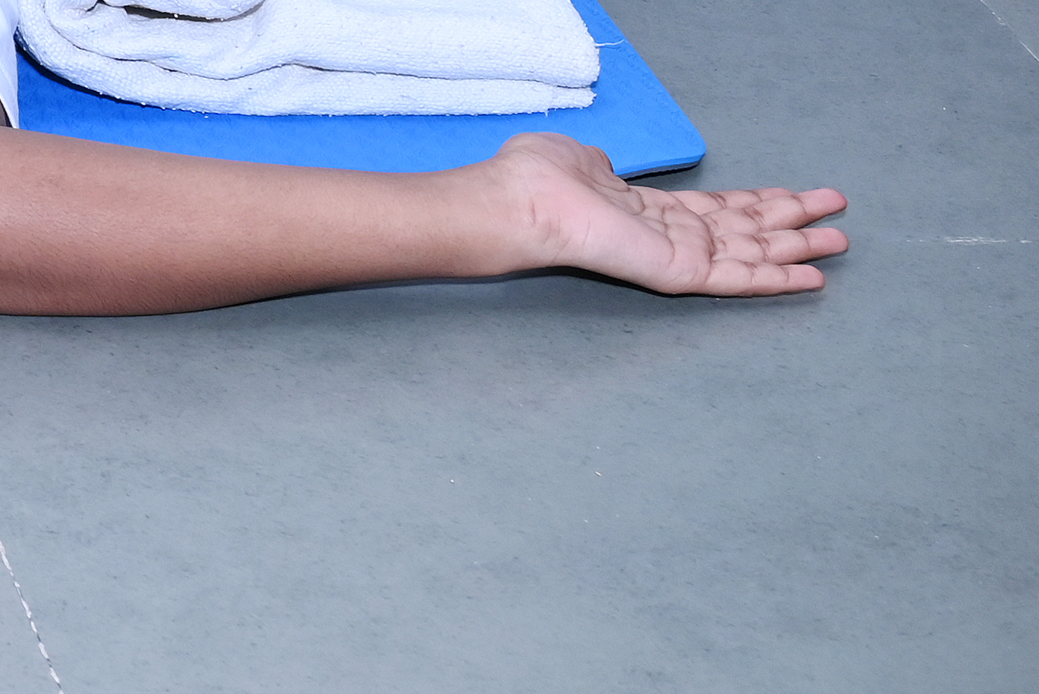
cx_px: -1160
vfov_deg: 7.9
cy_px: -417
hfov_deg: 10.9
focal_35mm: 169
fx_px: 4880
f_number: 6.3
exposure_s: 1/160
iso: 400
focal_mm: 39
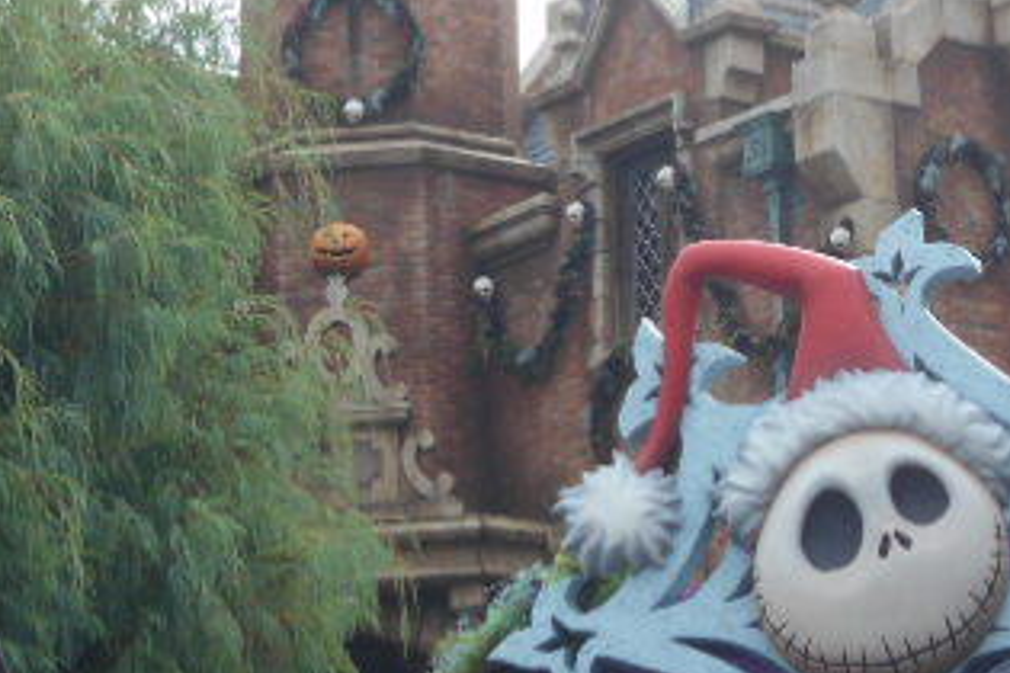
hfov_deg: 11.2
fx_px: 5106
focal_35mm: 182
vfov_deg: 7.5
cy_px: 272
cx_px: 917
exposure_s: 1/250
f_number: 6.3
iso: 125
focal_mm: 15.4
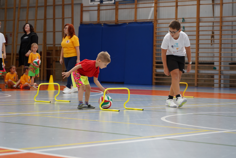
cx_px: 118
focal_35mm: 105
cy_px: 79
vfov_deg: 13.0
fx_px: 688
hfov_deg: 19.5
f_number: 4
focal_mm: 105
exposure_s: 1/160
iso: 320
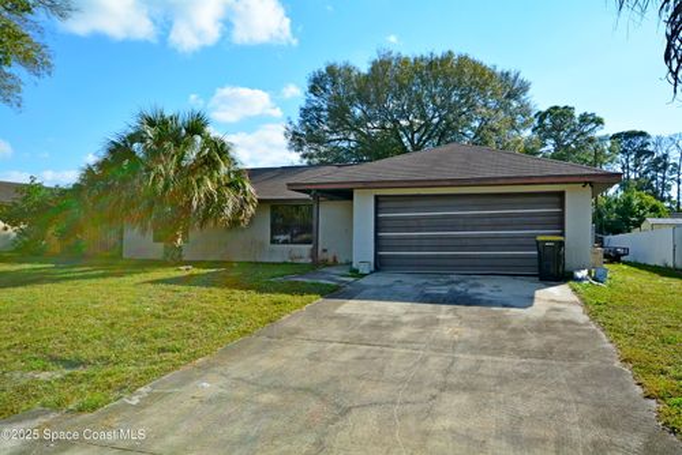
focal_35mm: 26
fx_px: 483
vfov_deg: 50.5
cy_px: 228
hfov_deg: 70.4
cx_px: 341
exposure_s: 1/250
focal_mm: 17
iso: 110
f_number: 8
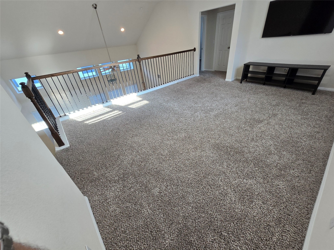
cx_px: 167
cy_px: 125
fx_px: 125
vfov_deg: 89.9
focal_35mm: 13
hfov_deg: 106.2
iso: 80
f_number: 2.2
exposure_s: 1/60
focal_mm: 2.2
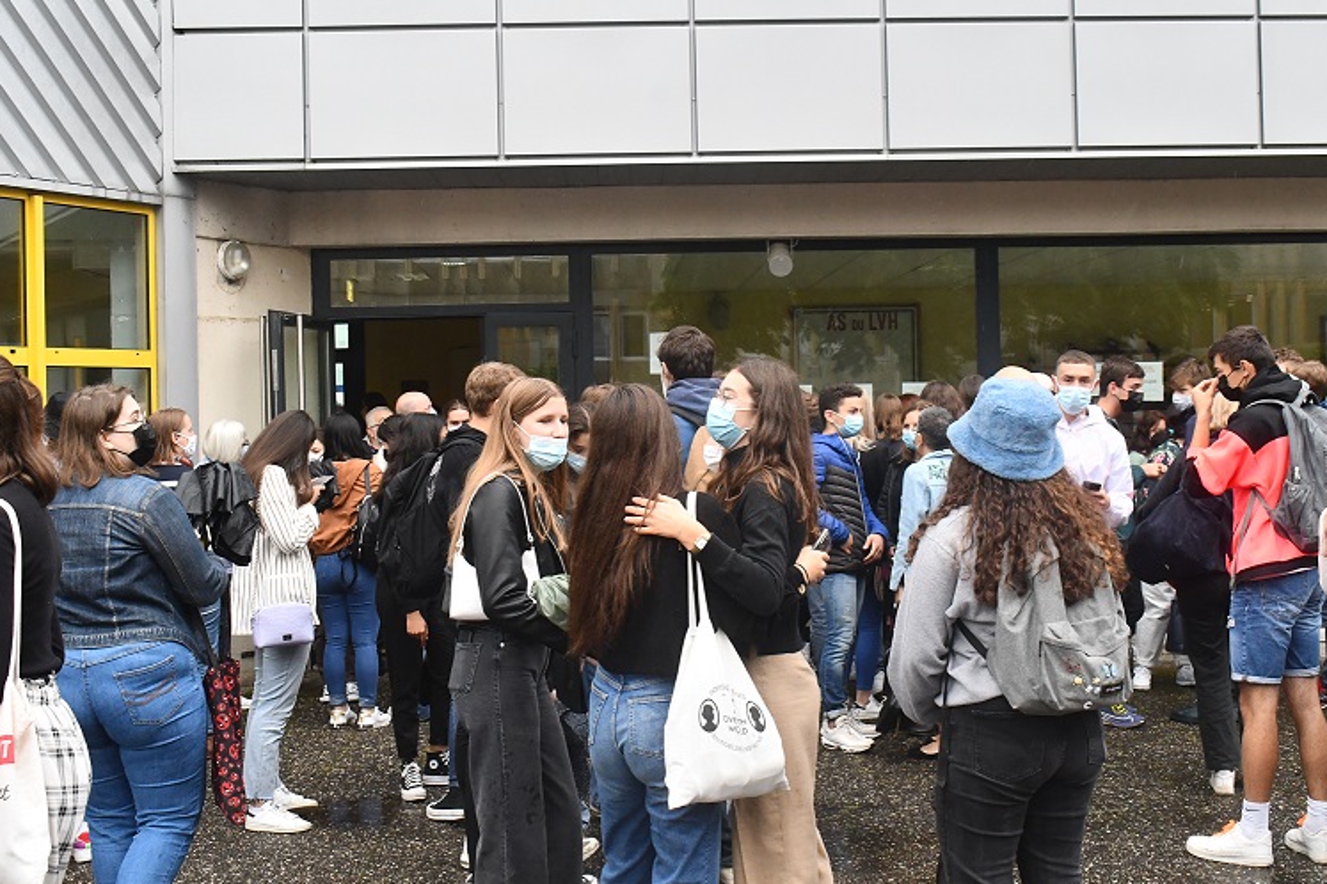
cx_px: 675
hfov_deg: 41.9
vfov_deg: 28.6
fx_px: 1732
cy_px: 422
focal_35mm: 47
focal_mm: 28
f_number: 9
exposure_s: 1/320
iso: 2500
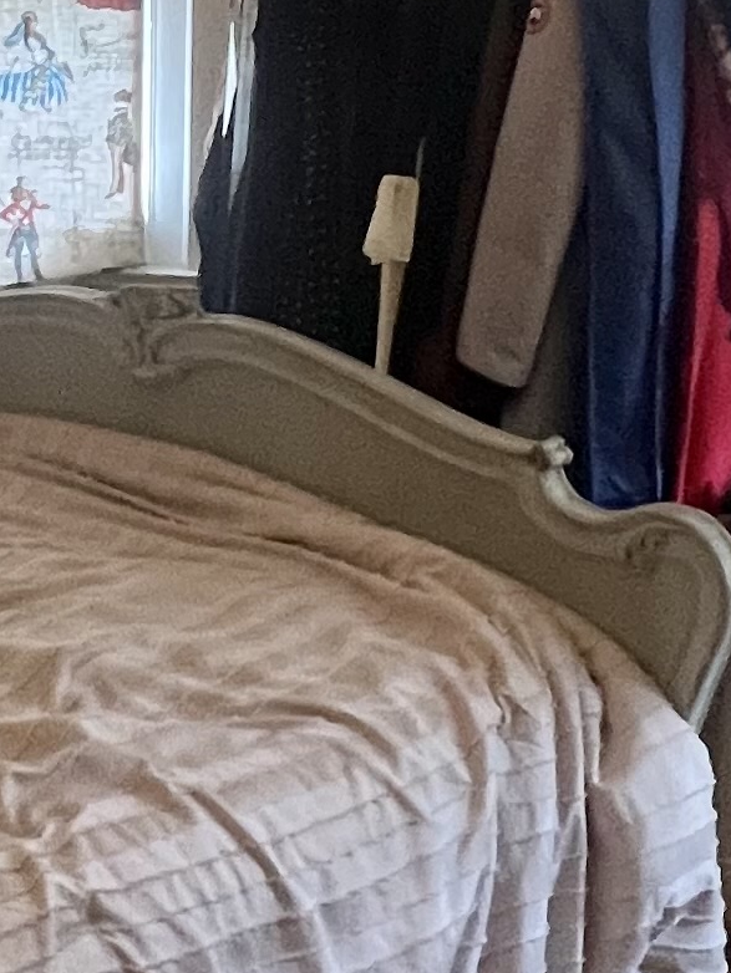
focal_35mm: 67
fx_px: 1885
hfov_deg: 21.3
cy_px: 106
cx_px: 27
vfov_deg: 27.9
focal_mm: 1.57
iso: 320
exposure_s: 1/60
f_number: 1.8
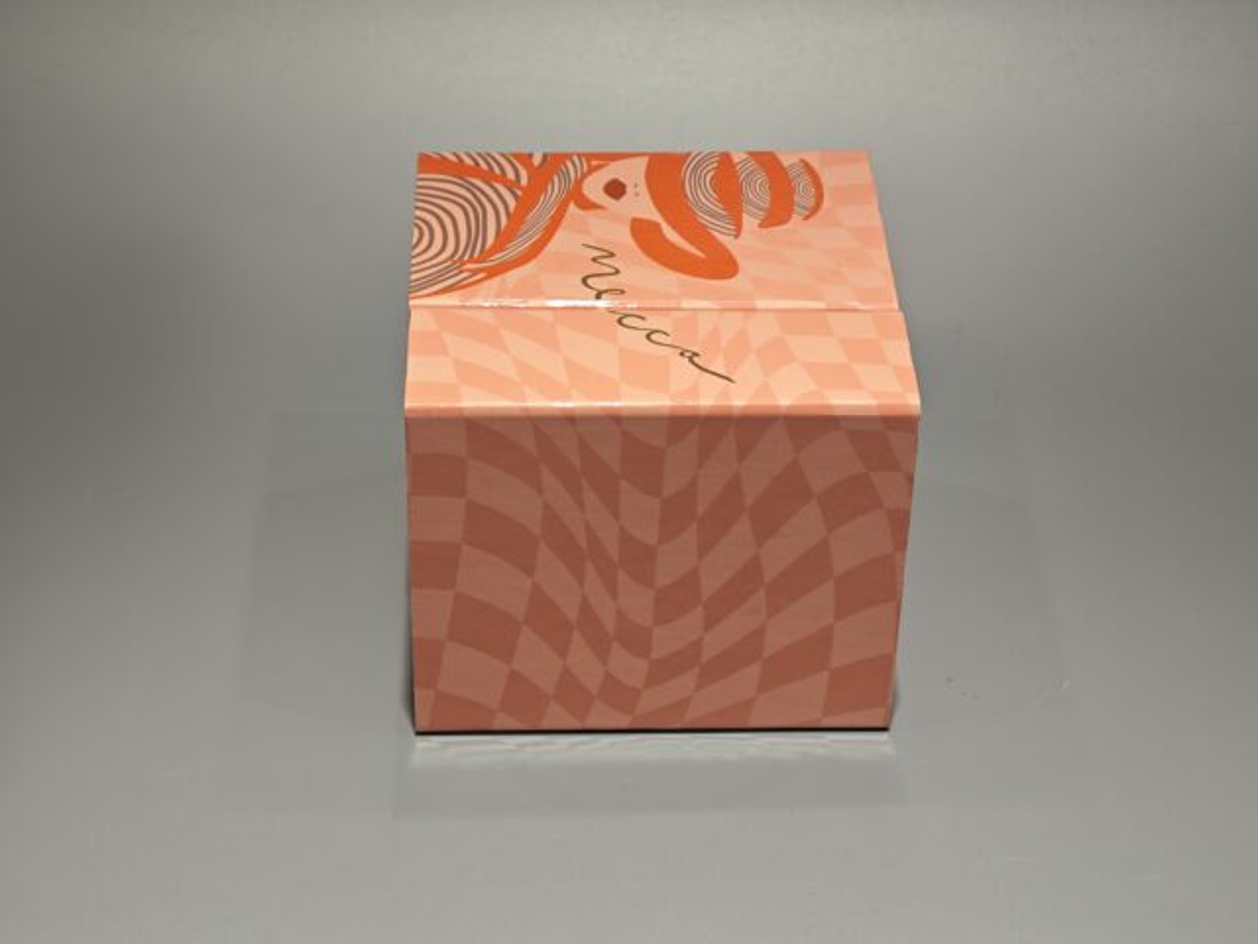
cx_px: 629
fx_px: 2726
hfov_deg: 26.0
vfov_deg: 19.6
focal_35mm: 75
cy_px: 472
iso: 100
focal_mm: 10.1
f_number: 2
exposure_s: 1/100
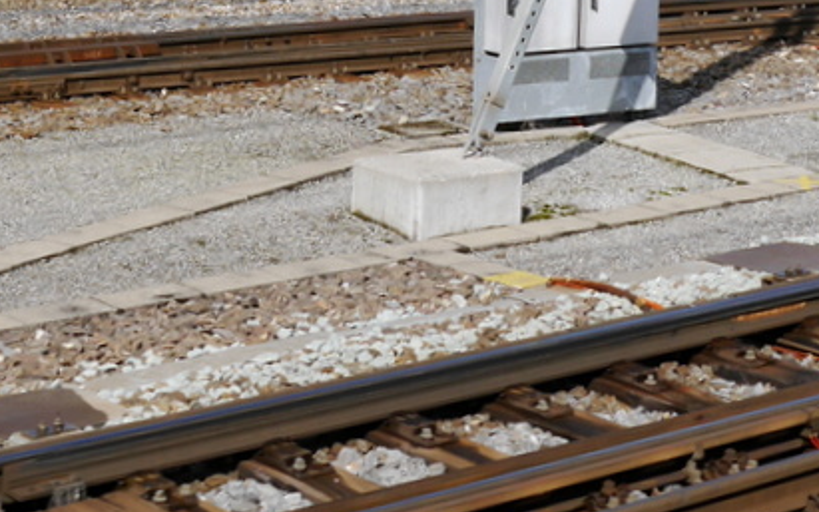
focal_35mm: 99
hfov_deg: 20.5
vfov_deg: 12.9
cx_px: 52
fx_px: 2210
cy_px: -112
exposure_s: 1/500
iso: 160
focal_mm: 16
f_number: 8
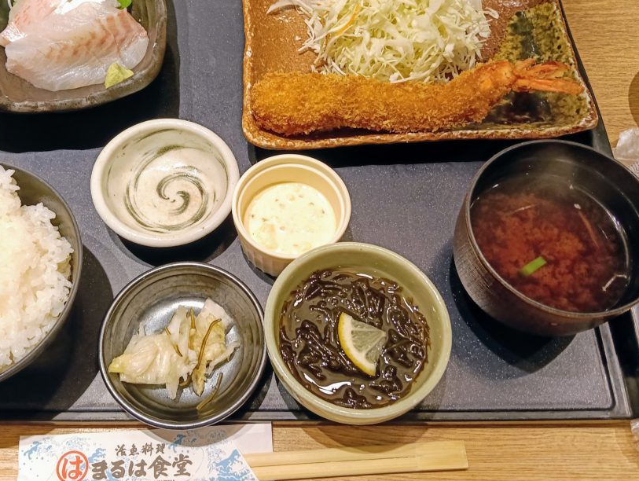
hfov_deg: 53.3
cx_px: 240
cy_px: 216
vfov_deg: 41.8
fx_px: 628
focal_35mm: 34
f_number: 1.8
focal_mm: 3.98
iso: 160
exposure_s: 1/33.3
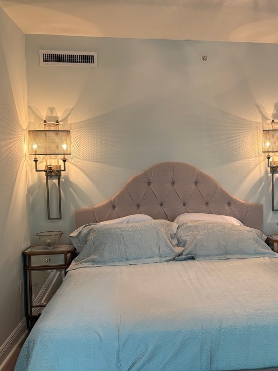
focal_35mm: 37
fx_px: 396
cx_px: 200
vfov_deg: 50.1
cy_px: 193
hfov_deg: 37.9
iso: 100
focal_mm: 5.96
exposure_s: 1/60
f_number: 1.6
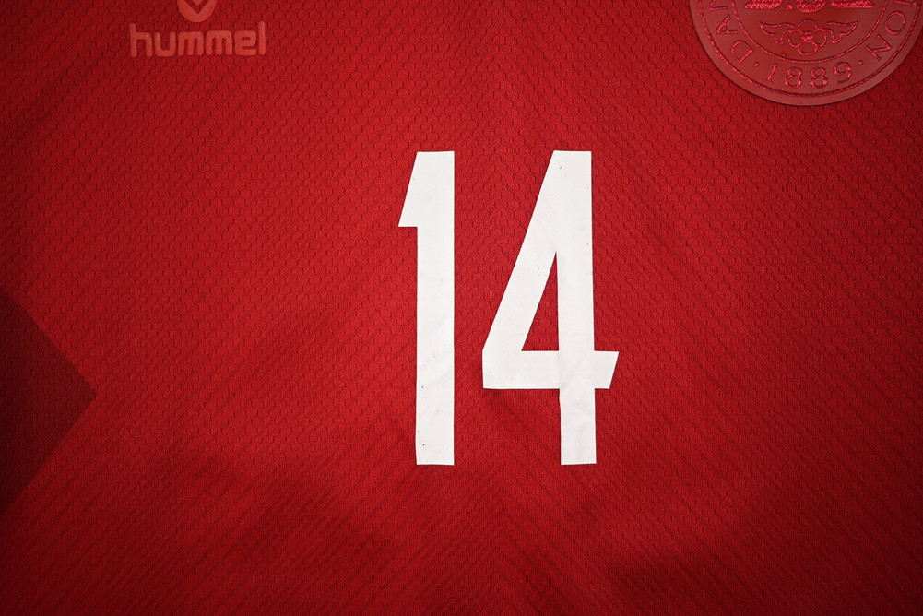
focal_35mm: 30
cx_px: 462
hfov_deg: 61.1
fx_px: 782
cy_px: 308
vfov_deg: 43.0
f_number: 4.8
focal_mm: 30.5
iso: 200
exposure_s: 1/125
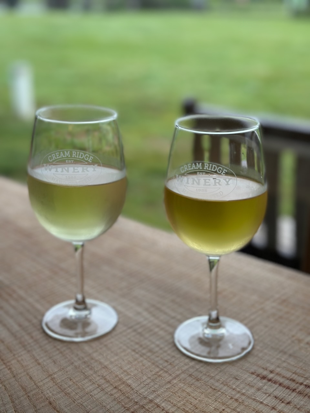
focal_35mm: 48
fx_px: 573
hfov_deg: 30.3
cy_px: 206
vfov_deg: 39.7
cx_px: 155
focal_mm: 6.86
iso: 80
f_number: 1.78
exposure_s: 1/903
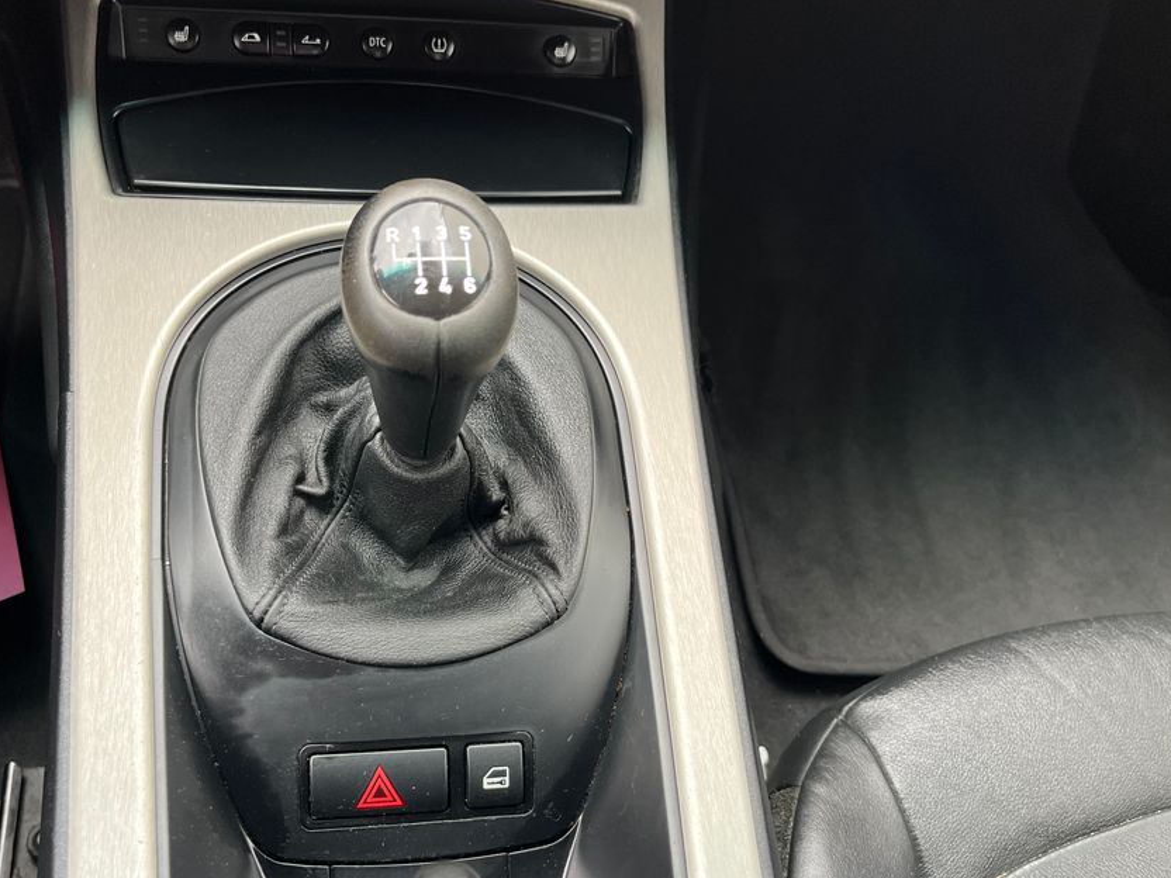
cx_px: 509
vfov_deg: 44.0
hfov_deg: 56.6
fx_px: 1083
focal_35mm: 32
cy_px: 507
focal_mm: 5.1
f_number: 1.6
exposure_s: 1/121
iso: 125
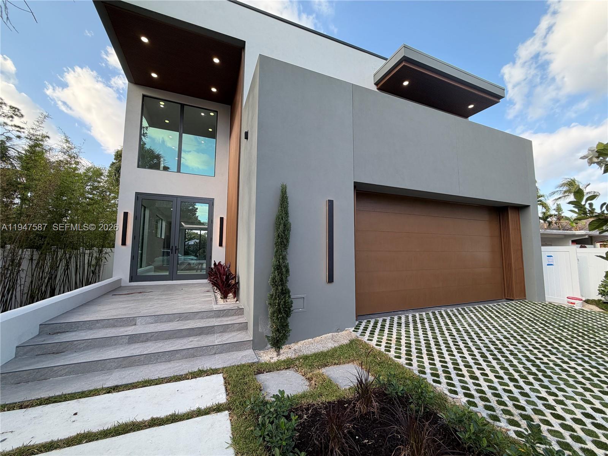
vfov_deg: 85.7
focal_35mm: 14
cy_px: 228
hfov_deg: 102.1
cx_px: 304
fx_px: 246
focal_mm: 2.22
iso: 40
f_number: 2.2
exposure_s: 1/221
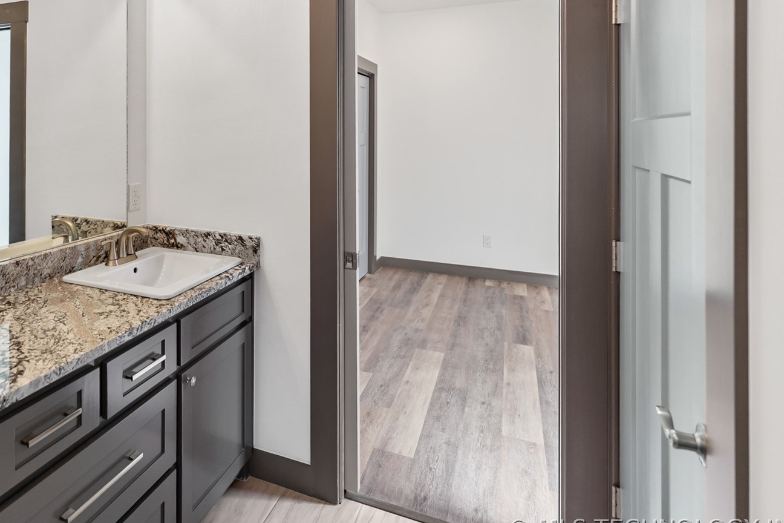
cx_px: 264
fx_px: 479
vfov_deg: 54.7
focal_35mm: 22
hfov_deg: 76.2
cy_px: 136
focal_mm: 14
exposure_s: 1/160
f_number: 2.8
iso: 400
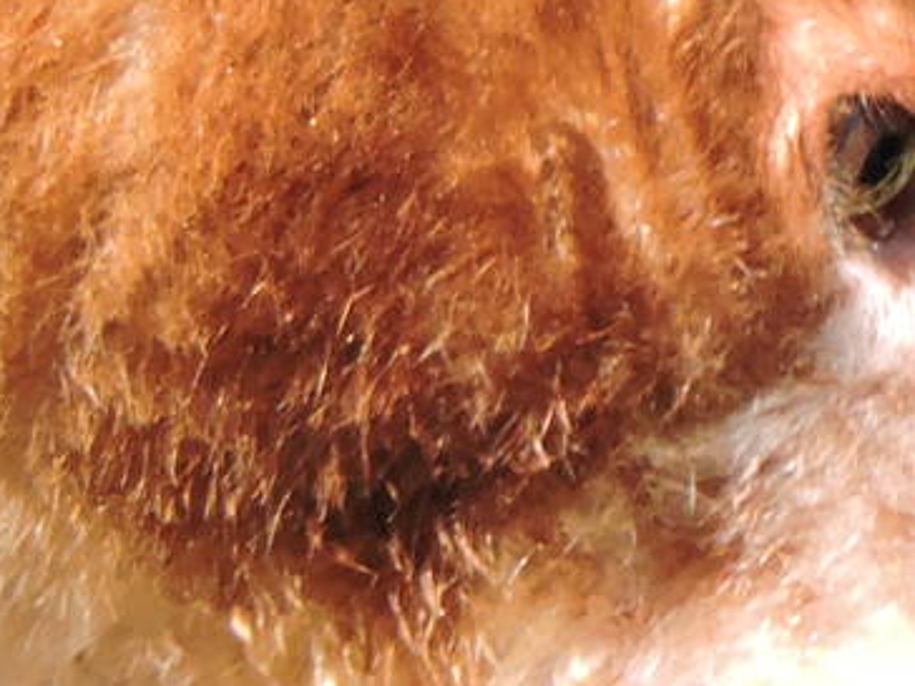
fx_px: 87070
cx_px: 1481
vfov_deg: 0.5
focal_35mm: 3294
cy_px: -88
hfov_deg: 0.6
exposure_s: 1/250
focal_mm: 133.8
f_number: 5.1
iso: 400
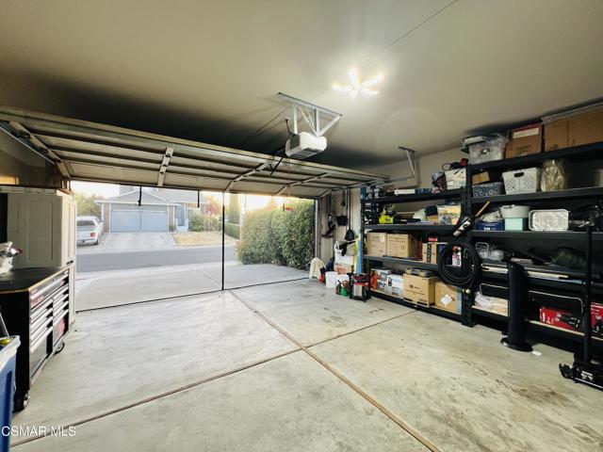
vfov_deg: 89.9
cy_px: 226
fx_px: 226
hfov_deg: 106.2
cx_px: 302
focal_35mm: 13
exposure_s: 1/60
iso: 125
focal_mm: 1.57
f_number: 1.8
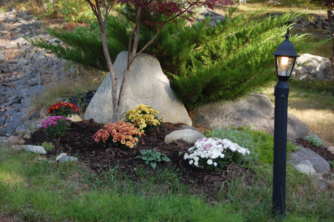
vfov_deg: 18.9
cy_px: 111
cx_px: 167
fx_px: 667
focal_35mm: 72
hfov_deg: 28.1
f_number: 5.6
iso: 280
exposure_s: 1/125
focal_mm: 48
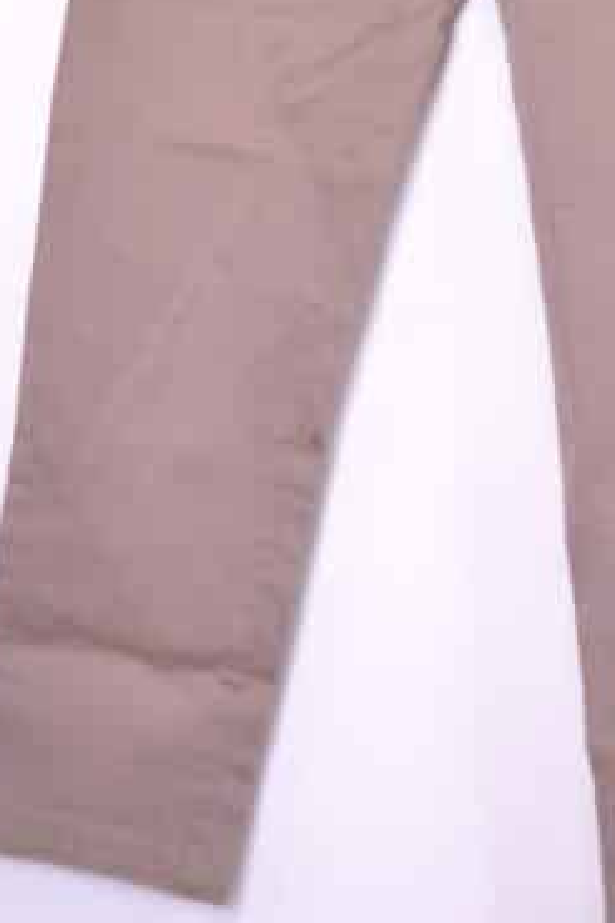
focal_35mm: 88
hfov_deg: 15.4
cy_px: -13
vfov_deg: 22.2
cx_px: 525
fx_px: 2257
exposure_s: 1/15
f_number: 4
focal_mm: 24
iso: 200
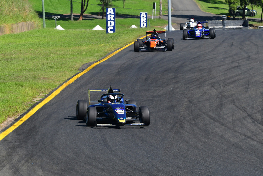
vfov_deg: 3.7
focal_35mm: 375
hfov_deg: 5.5
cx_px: 132
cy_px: 88
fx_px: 2740
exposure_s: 1/640
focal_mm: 250
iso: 500
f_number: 11
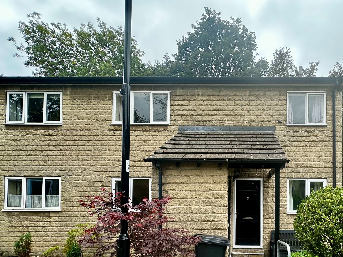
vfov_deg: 60.1
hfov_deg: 75.0
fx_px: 208
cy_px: 192
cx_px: 244
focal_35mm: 21
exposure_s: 1/111
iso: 40
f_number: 2.2
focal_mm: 2.22
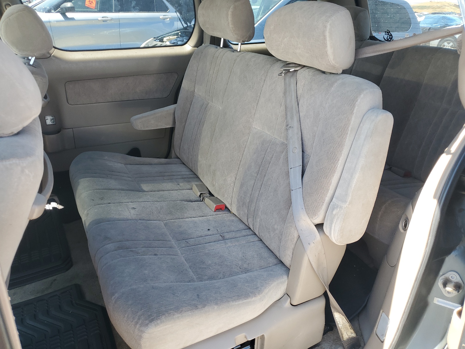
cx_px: 232
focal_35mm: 26
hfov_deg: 67.3
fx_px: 349
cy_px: 174
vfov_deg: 53.1
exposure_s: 1/222
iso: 50
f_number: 1.5
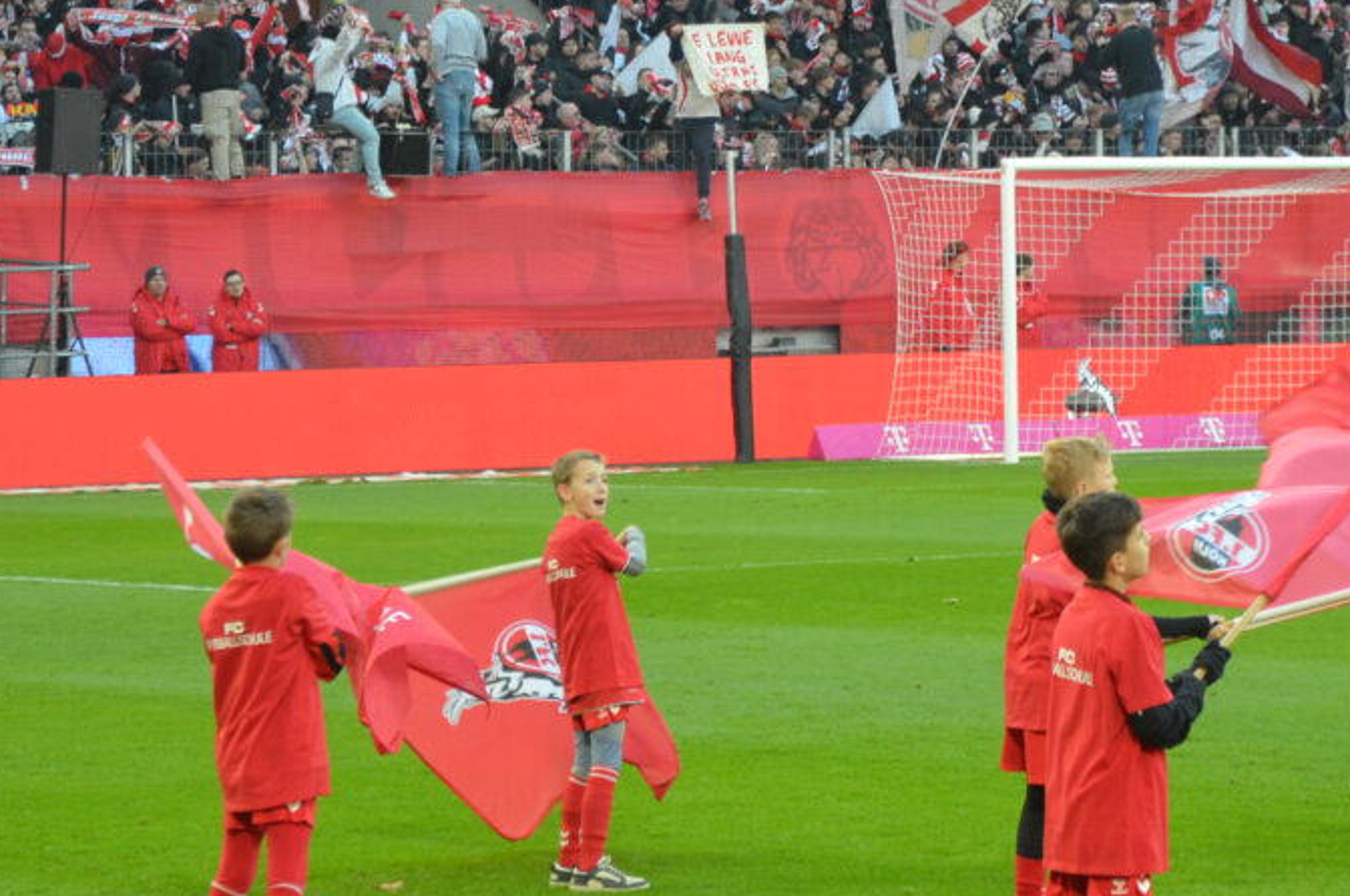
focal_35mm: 207
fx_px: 7751
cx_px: 904
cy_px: -106
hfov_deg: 9.9
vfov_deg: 6.6
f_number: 5
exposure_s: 1/250
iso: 720
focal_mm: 58
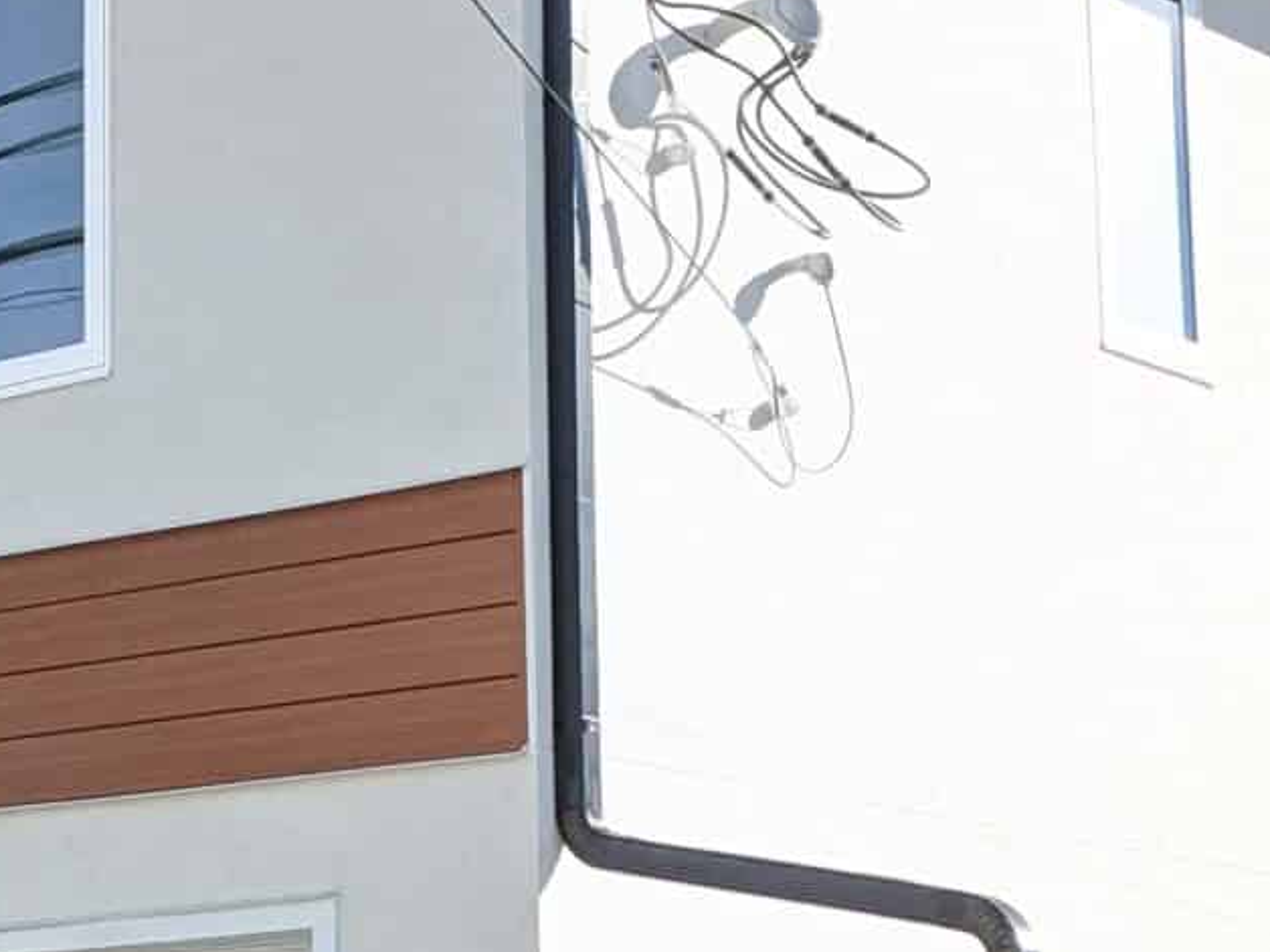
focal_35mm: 110
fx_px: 4036
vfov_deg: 13.4
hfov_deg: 17.3
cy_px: 592
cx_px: -89
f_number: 1.73
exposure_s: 1/1235
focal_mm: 4.38
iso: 57
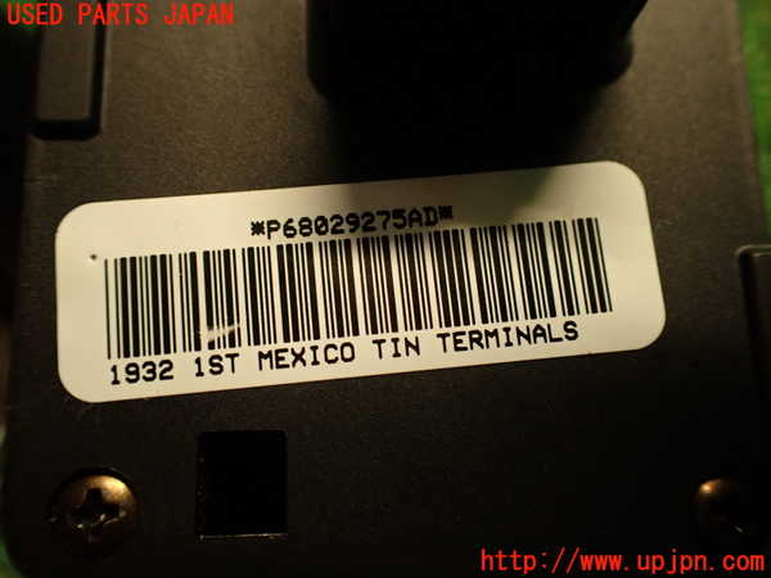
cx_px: 386
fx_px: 713
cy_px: 289
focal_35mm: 32
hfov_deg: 56.8
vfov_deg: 44.2
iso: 250
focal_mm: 5.79
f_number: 2.4
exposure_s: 1/30
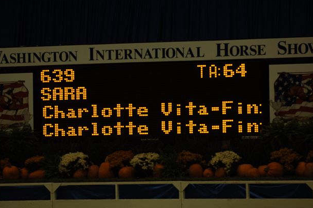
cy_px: 105
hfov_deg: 8.5
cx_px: 157
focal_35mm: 244
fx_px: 2115
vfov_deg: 5.6
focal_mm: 155
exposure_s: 1/400
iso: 400
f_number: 2.8
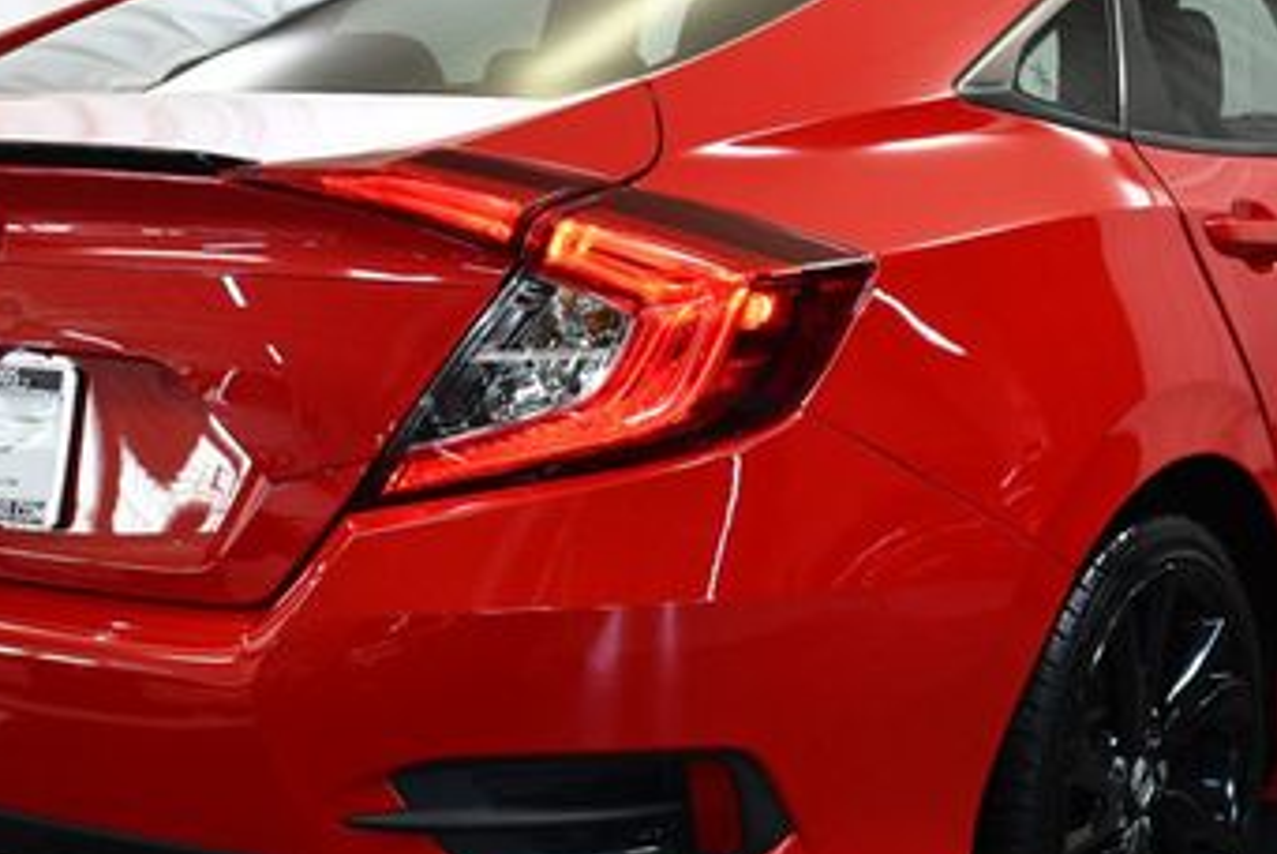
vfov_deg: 18.2
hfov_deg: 27.0
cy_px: 393
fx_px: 2663
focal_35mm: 75
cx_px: 682
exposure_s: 1/160
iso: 800
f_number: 3.8
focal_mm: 20
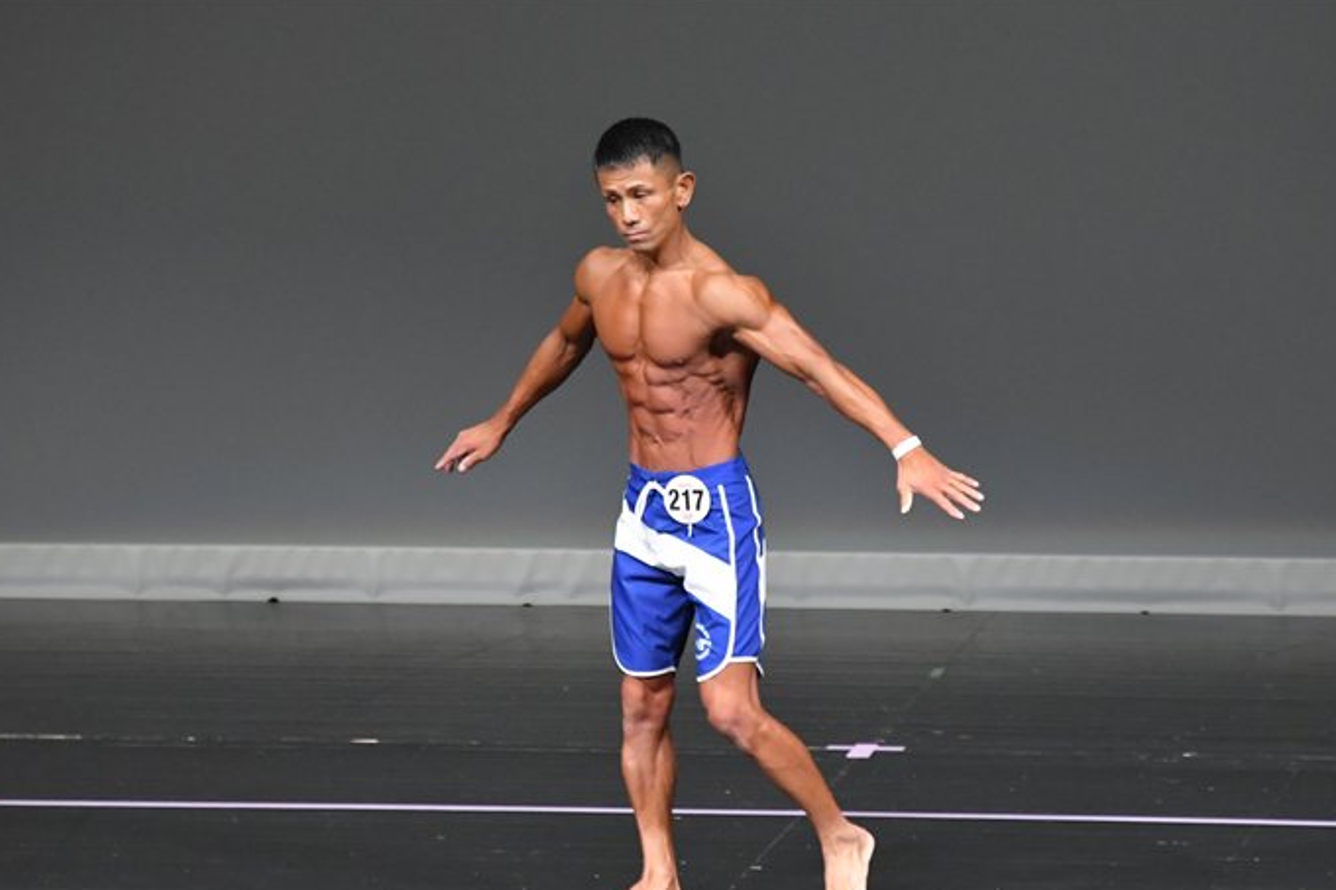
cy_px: 499
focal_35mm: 393
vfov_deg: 3.5
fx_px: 14580
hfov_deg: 5.2
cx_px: 702
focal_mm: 230
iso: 5000
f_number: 5.6
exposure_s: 1/400
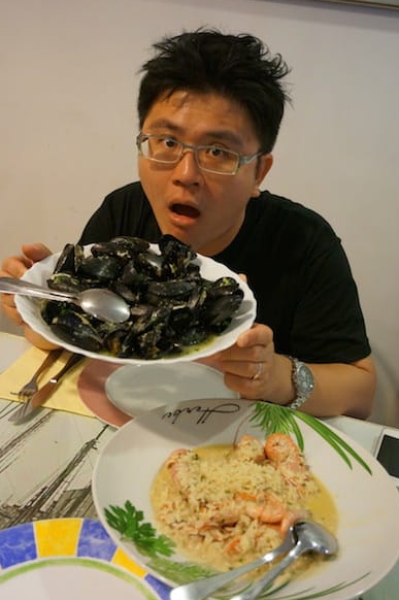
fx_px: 566
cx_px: 197
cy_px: 296
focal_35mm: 34
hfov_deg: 38.8
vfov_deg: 55.8
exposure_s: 1/50
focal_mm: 22
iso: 3200
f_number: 4
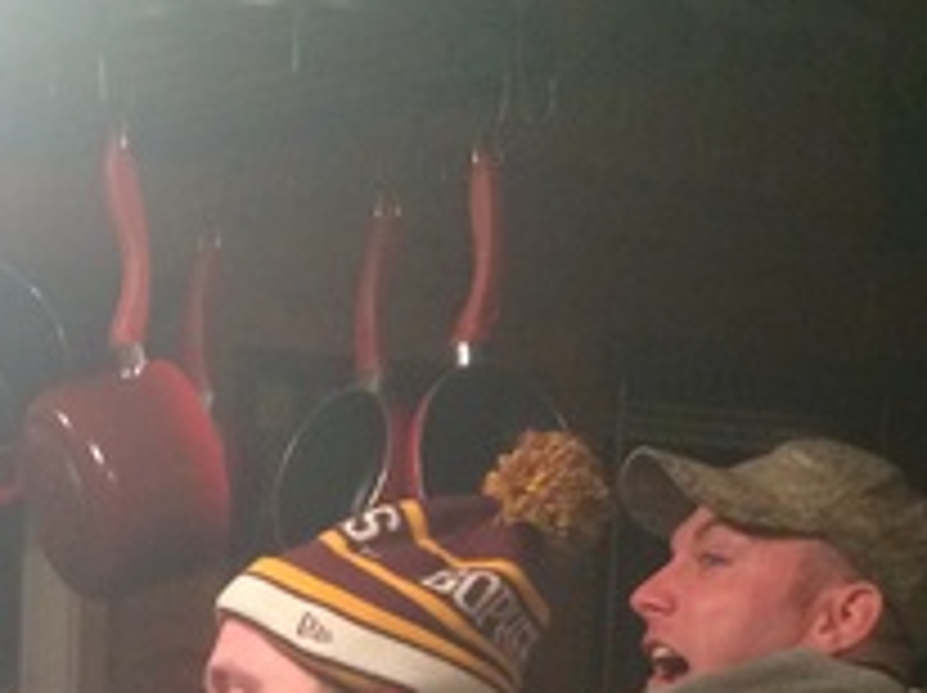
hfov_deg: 18.3
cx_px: 40
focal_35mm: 105
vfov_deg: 13.1
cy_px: 1107
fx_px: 2809
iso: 250
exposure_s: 1/30
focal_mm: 4.12
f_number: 2.2
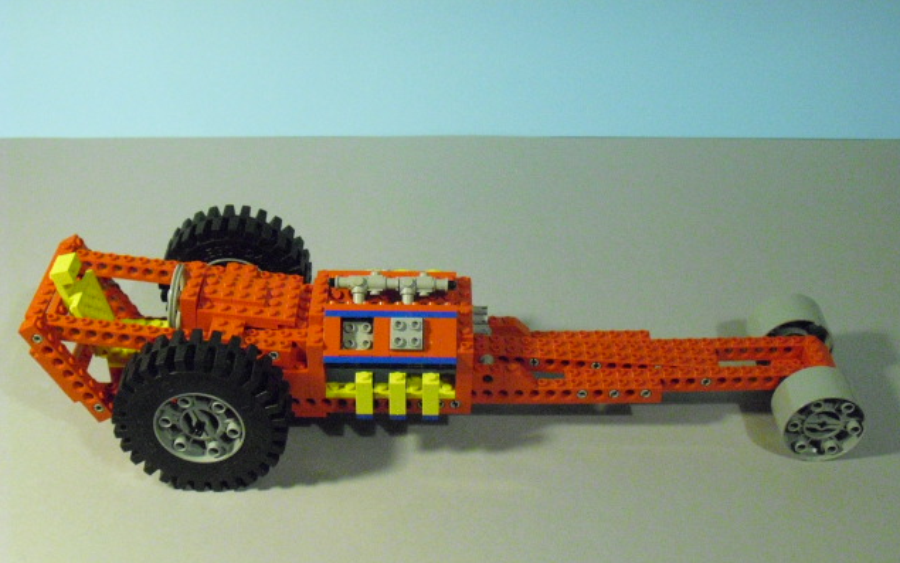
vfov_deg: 27.4
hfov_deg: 42.6
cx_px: 451
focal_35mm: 47
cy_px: 339
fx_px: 1153
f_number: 3.4
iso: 800
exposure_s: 1/40
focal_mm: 7.7
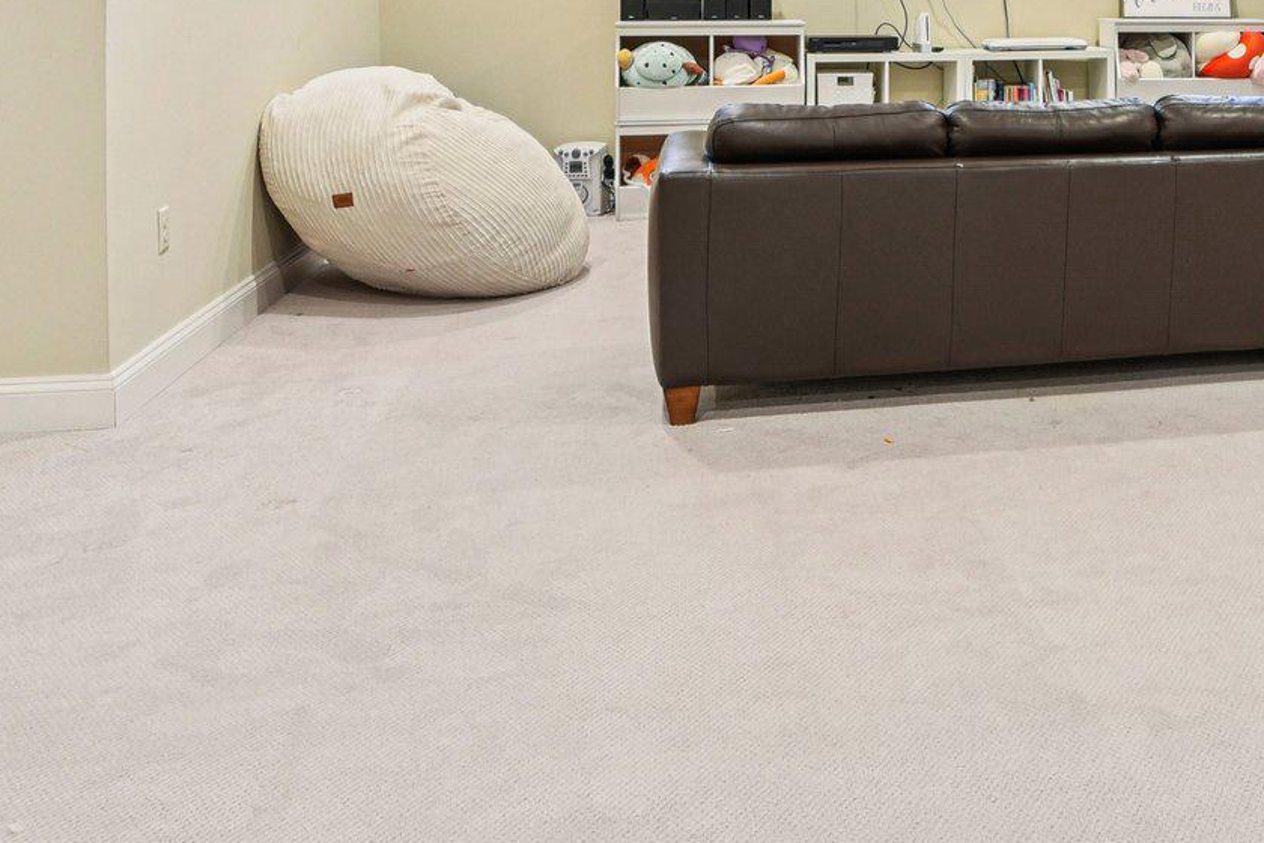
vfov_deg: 31.1
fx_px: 1369
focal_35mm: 39
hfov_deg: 45.3
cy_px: -43
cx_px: 1121
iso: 400
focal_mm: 16
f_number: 8
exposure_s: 1/13
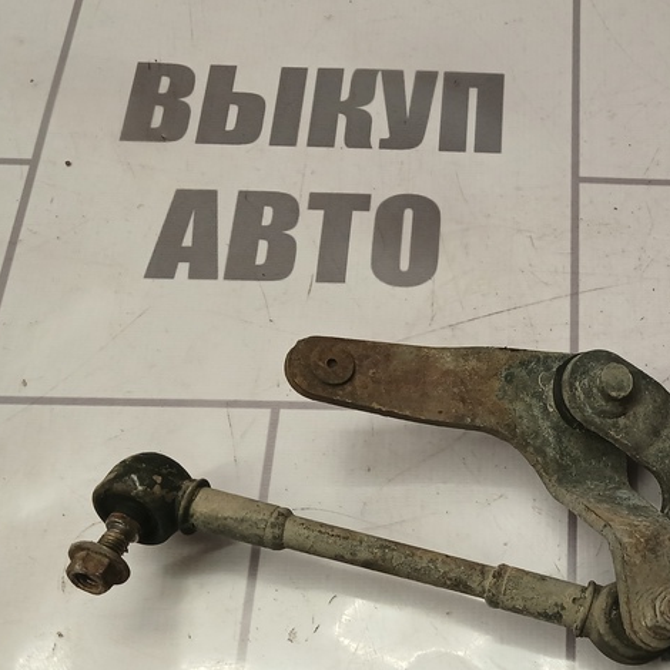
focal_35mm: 52
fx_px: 1139
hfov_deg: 30.7
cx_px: 654
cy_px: 453
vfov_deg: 32.5
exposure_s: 1/50
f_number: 1.8
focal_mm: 4
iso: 100
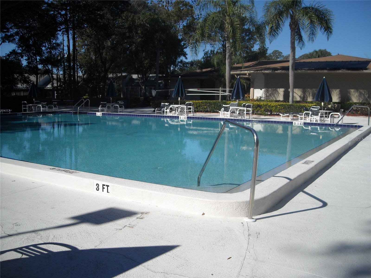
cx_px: 186
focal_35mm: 35
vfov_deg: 40.7
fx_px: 375
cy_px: 139
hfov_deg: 52.6
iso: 64
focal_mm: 5.7
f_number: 5.6
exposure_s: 1/500
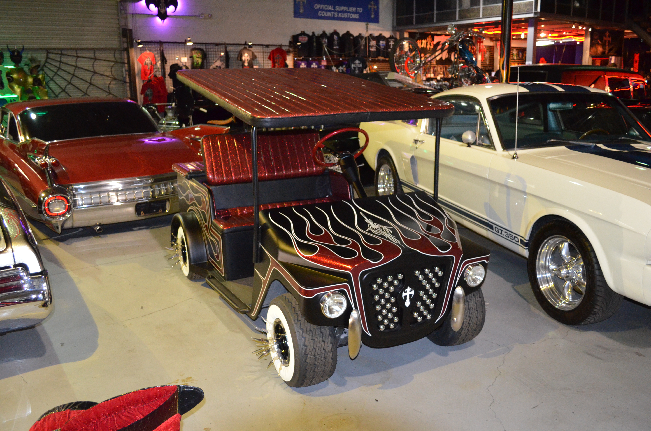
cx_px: 326
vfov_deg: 43.4
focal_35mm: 30
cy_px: 216
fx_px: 541
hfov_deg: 62.0
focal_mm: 20
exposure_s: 1/60
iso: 3200
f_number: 3.8
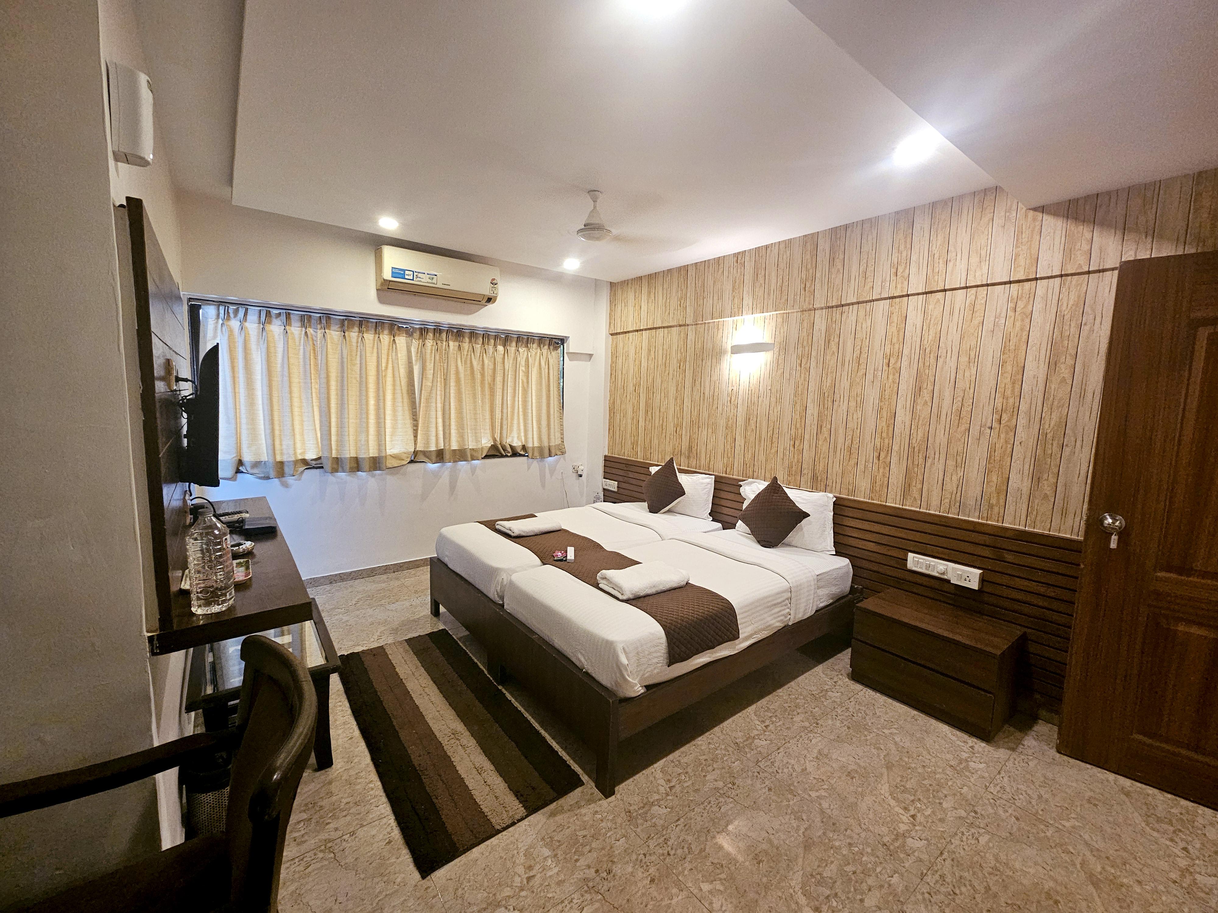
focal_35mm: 13
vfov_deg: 89.9
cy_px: 456
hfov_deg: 106.2
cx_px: 609
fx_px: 457
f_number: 2.2
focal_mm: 2.2
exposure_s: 1/33
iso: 320
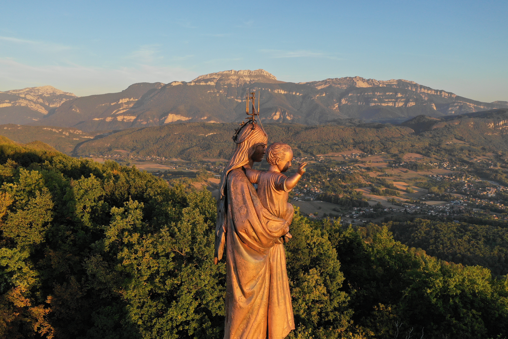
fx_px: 395
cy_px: 170
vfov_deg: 46.4
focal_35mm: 28
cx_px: 254
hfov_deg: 65.5
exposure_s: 1/200
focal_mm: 10.26
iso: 100
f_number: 5
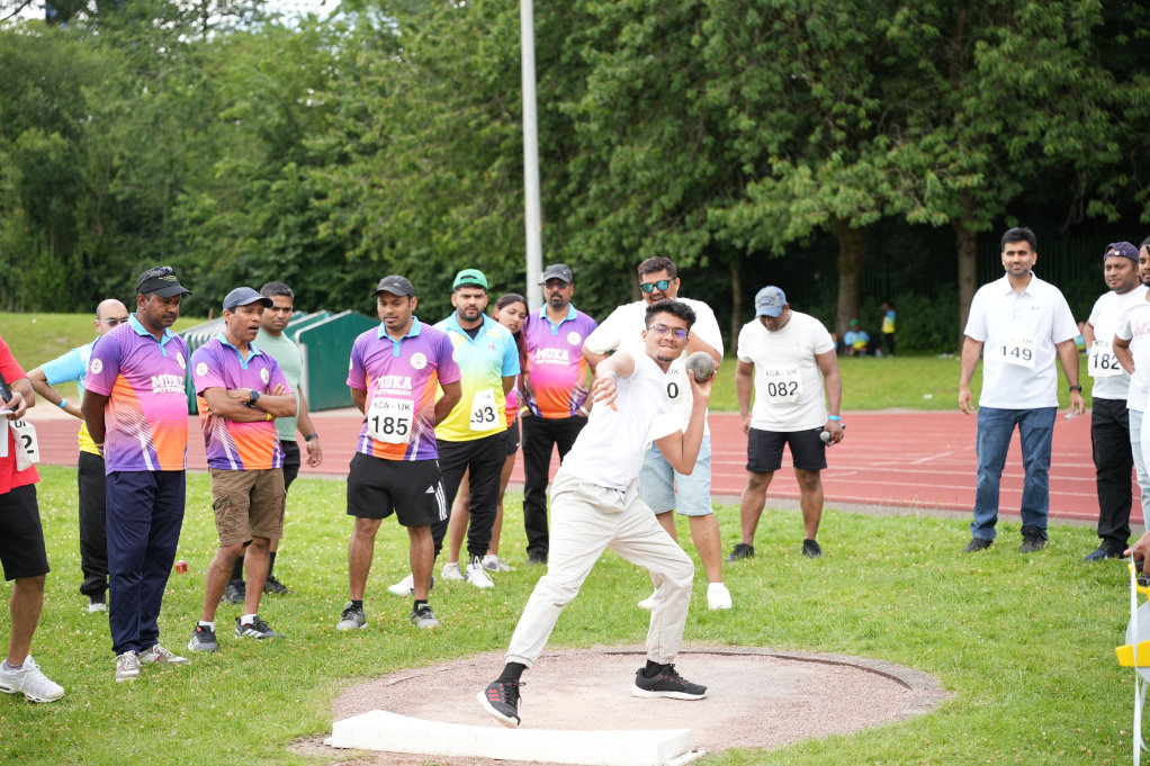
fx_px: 2079
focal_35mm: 65
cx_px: 575
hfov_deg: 30.9
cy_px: 383
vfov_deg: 20.9
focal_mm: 65.1
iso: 250
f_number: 2.8
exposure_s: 1/800
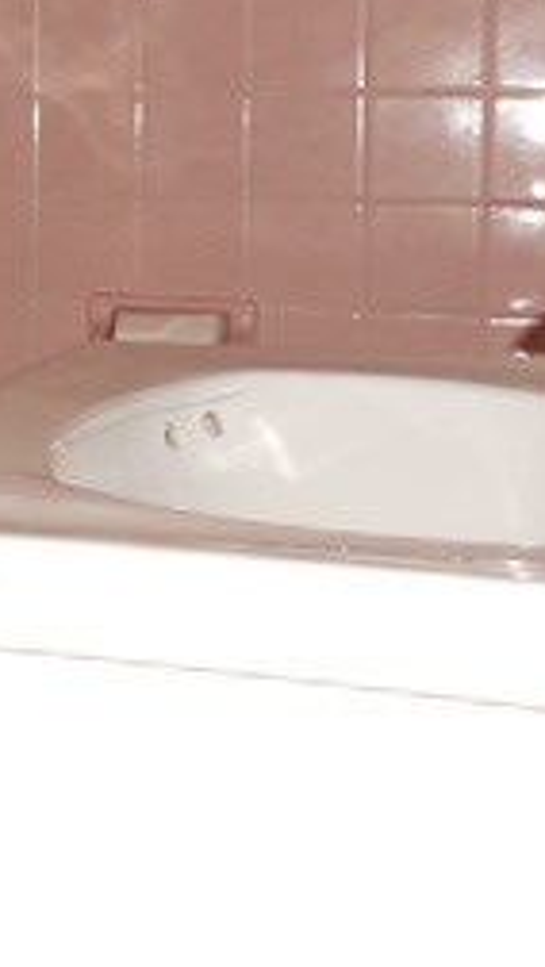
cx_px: -449
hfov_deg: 14.6
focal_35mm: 72
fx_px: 1847
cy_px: 226
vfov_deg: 28.8
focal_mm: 4.6
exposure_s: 1/25
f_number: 3.5
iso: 200
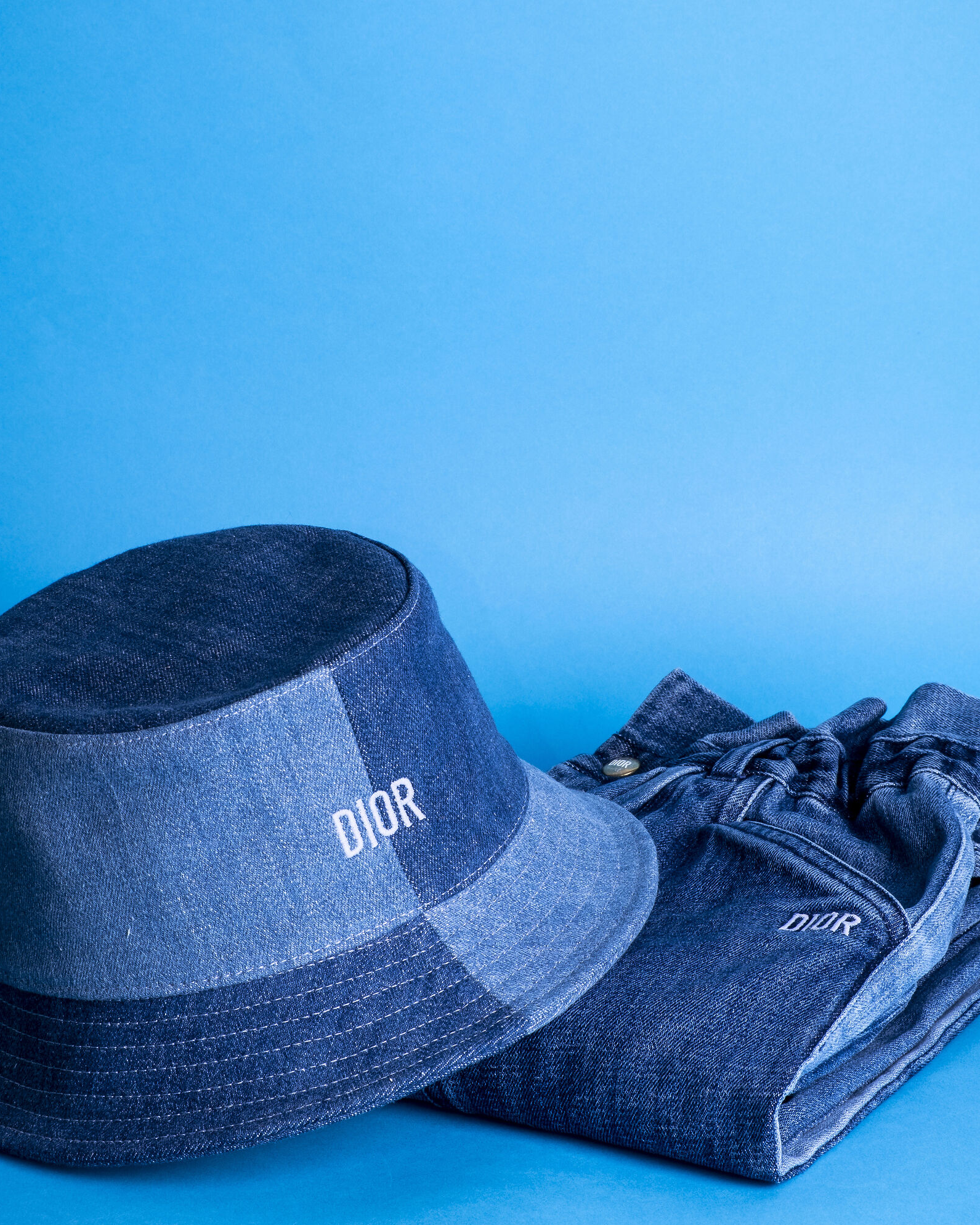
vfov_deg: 20.4
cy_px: 596
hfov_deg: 16.4
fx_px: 3408
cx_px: 490
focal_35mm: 94
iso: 200
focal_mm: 55
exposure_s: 1/60
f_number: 14
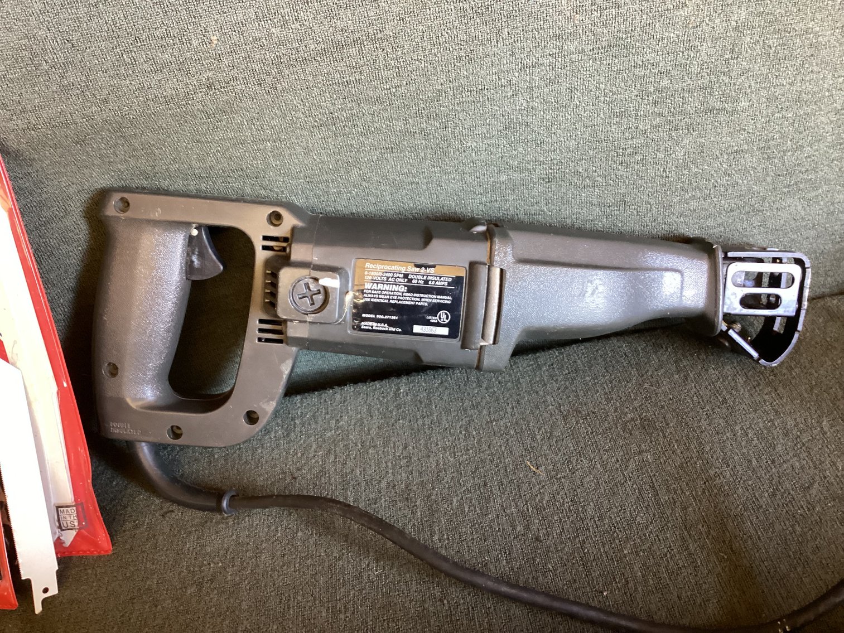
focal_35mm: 31
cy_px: 316
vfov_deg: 45.4
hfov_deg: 58.3
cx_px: 422
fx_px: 756
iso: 320
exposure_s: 1/33
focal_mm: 3.3
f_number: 2.4
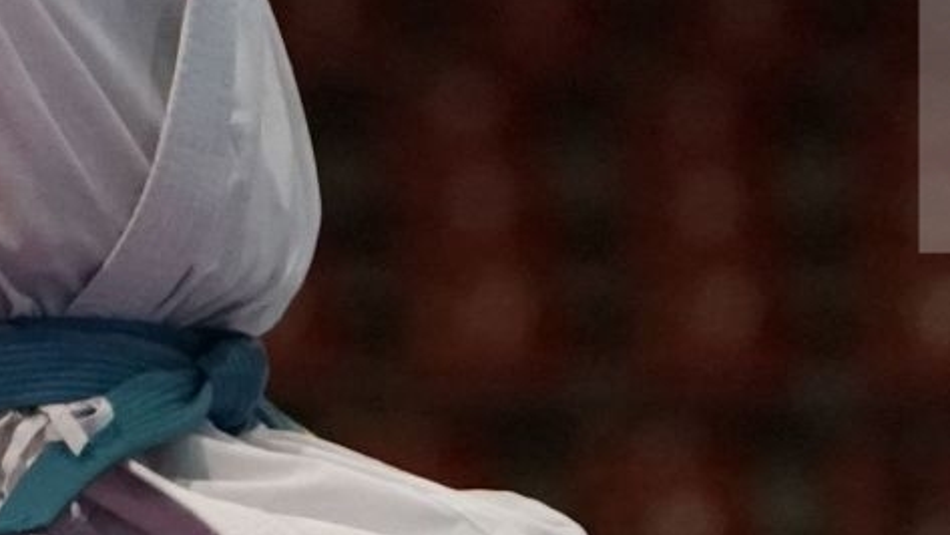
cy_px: 70
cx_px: 426
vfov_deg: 1.7
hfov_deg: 3.0
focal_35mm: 718
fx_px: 18086
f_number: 2.8
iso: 6400
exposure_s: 1/800
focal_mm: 120
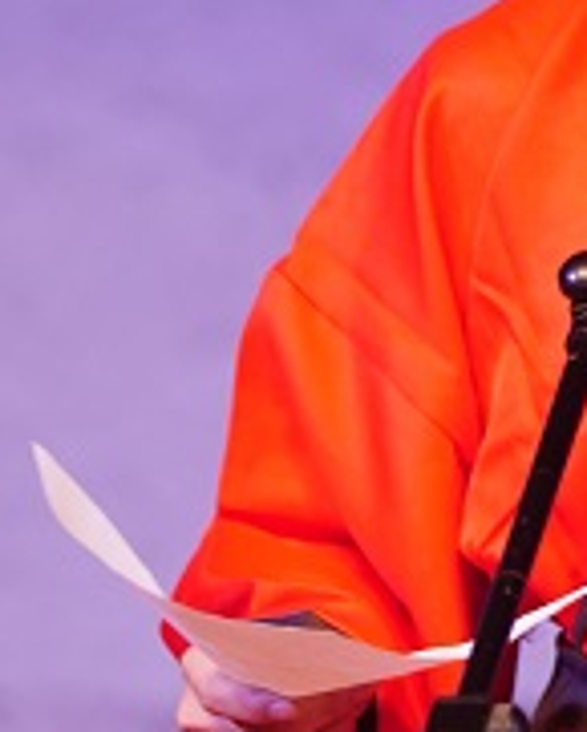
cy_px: 156
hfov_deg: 1.7
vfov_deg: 2.2
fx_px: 19463
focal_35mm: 897
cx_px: 696
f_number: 2.8
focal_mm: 165
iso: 800
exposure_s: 1/250
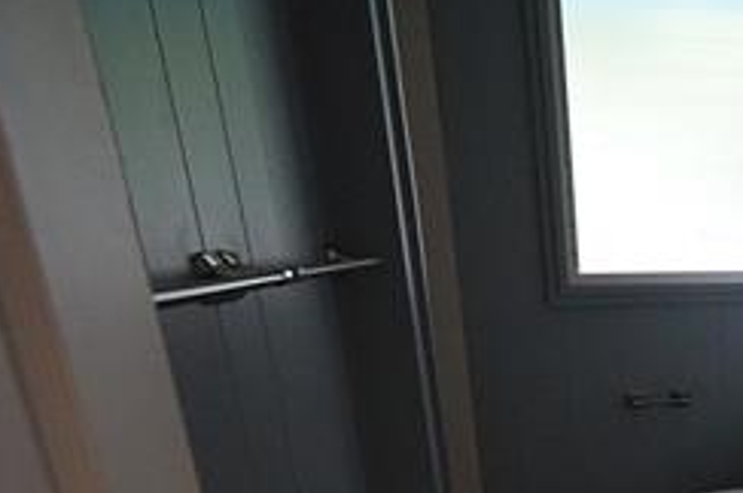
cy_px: 584
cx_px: 804
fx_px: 866
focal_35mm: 42
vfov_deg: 28.0
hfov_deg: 38.9
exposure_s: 1/100
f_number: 4
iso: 6400
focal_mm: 16
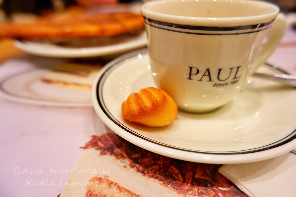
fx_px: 189
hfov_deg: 76.1
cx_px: 148
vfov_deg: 55.1
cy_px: 98
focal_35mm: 23
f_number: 3.5
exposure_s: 1/52
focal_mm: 15
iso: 400
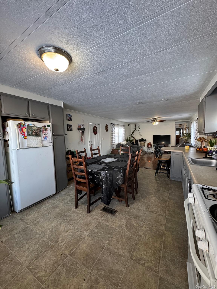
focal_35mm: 14
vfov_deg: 102.1
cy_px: 144
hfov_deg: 85.7
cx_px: 108
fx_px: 117
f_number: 2.2
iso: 250
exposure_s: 1/60
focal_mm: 2.22
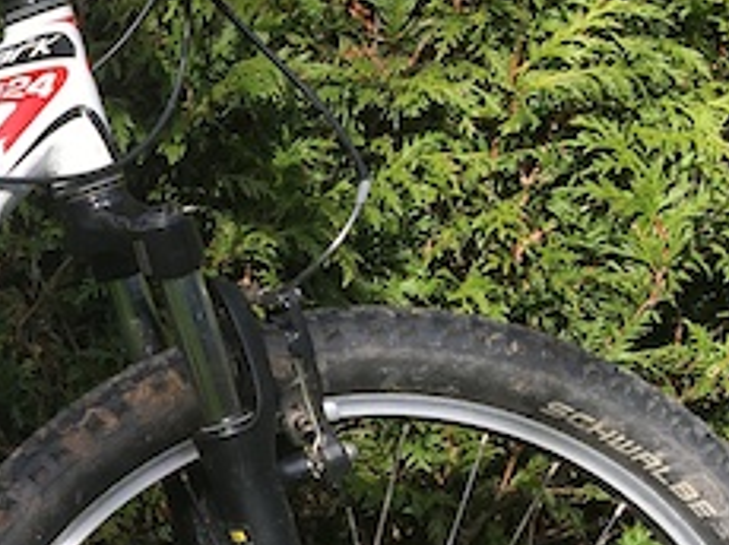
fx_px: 2125
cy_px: 482
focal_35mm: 101
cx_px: -409
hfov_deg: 17.3
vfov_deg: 14.5
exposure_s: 1/364
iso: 25
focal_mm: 4.15
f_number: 2.2
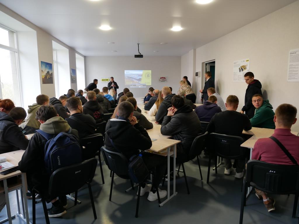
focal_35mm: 24
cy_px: 112
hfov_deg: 71.6
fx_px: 207
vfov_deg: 56.8
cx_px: 150
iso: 320
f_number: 3.5
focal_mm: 12
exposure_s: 1/60
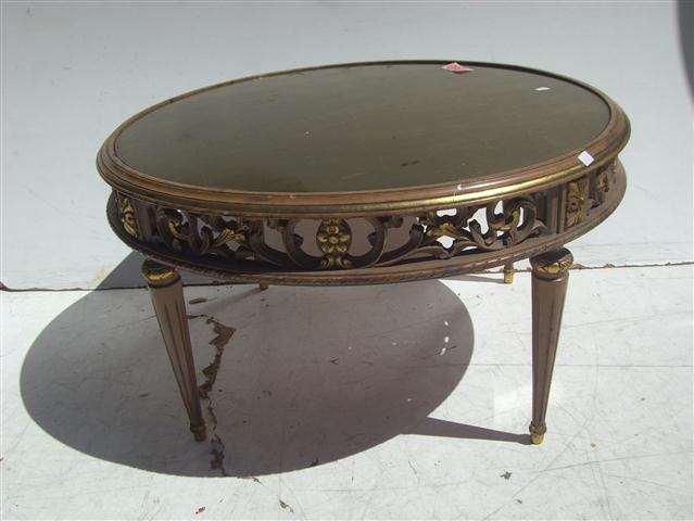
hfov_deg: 49.0
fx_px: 762
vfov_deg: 37.8
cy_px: 260
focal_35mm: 38
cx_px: 347
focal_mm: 6.2
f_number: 4.3
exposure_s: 1/1600
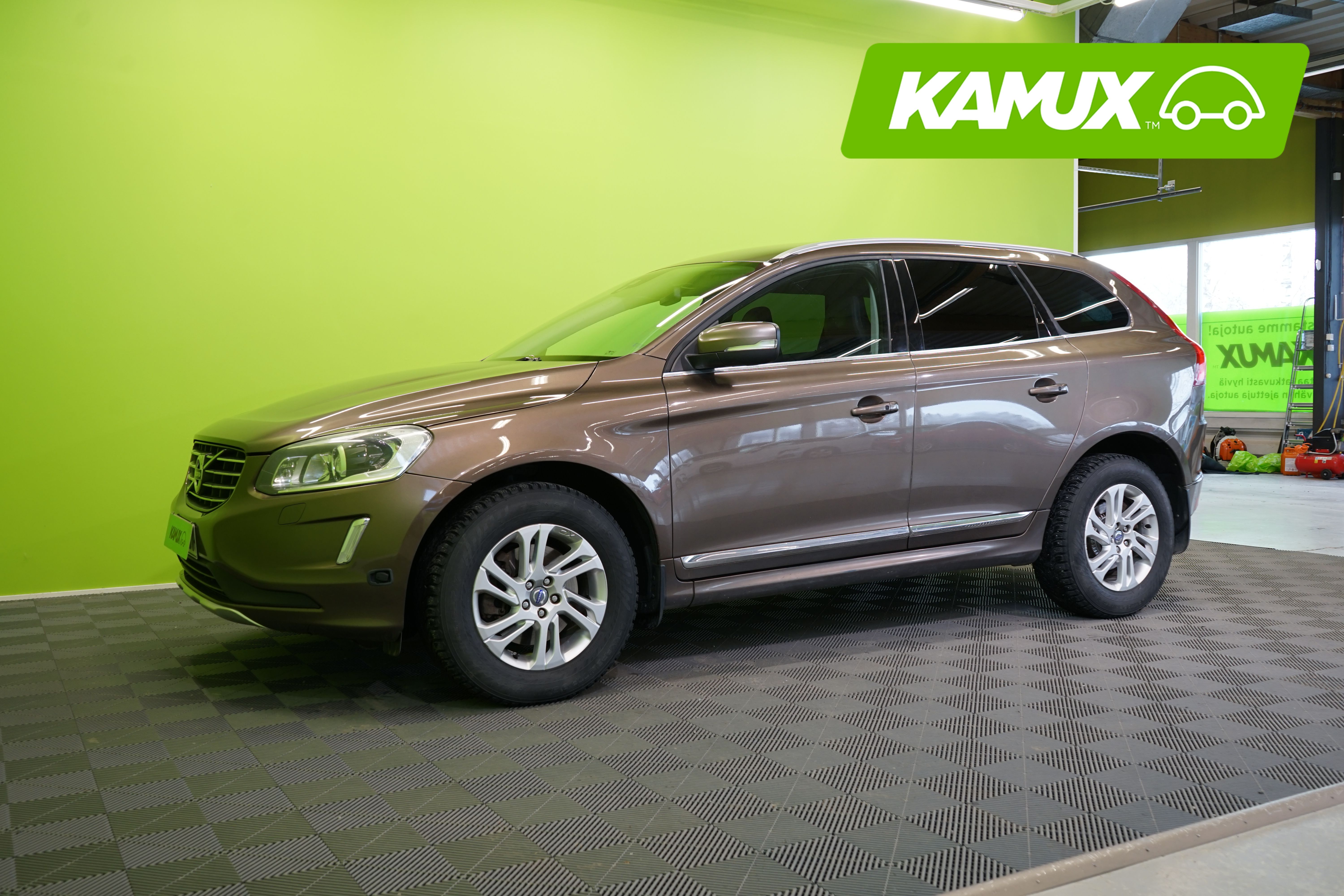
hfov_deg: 58.7
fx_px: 1195
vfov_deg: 41.1
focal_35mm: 32
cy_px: 448
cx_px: 672
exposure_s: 1/25
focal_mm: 32
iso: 400
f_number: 5.6
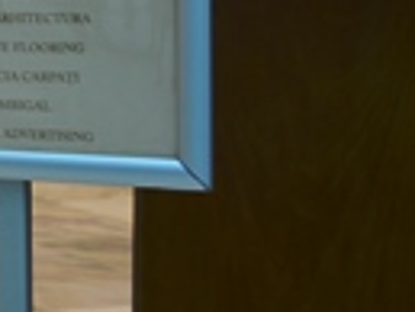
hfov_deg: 12.8
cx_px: -483
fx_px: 1548
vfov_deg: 11.3
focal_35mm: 129
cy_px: -39
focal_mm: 18
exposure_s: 1/15
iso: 100
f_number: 3.5
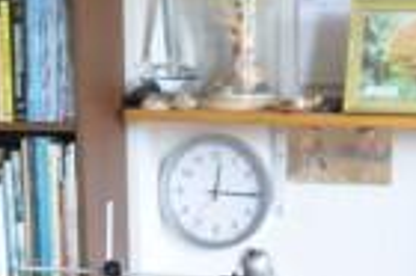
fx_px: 1270
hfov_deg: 18.5
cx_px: 303
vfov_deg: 11.9
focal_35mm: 110
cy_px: 410
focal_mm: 10
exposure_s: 1/13
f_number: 8
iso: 400
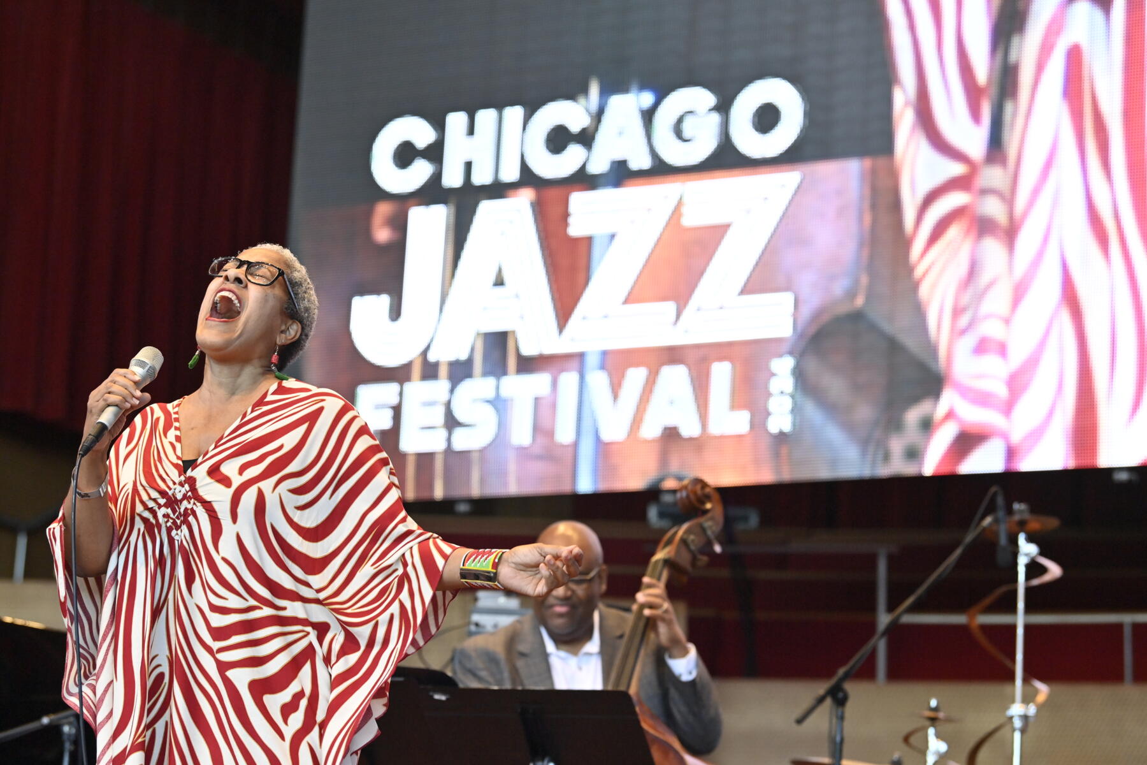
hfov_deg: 17.6
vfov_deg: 11.8
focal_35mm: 116
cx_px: 574
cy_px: 382
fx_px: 3696
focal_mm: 116
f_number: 4.5
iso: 500
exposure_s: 1/400
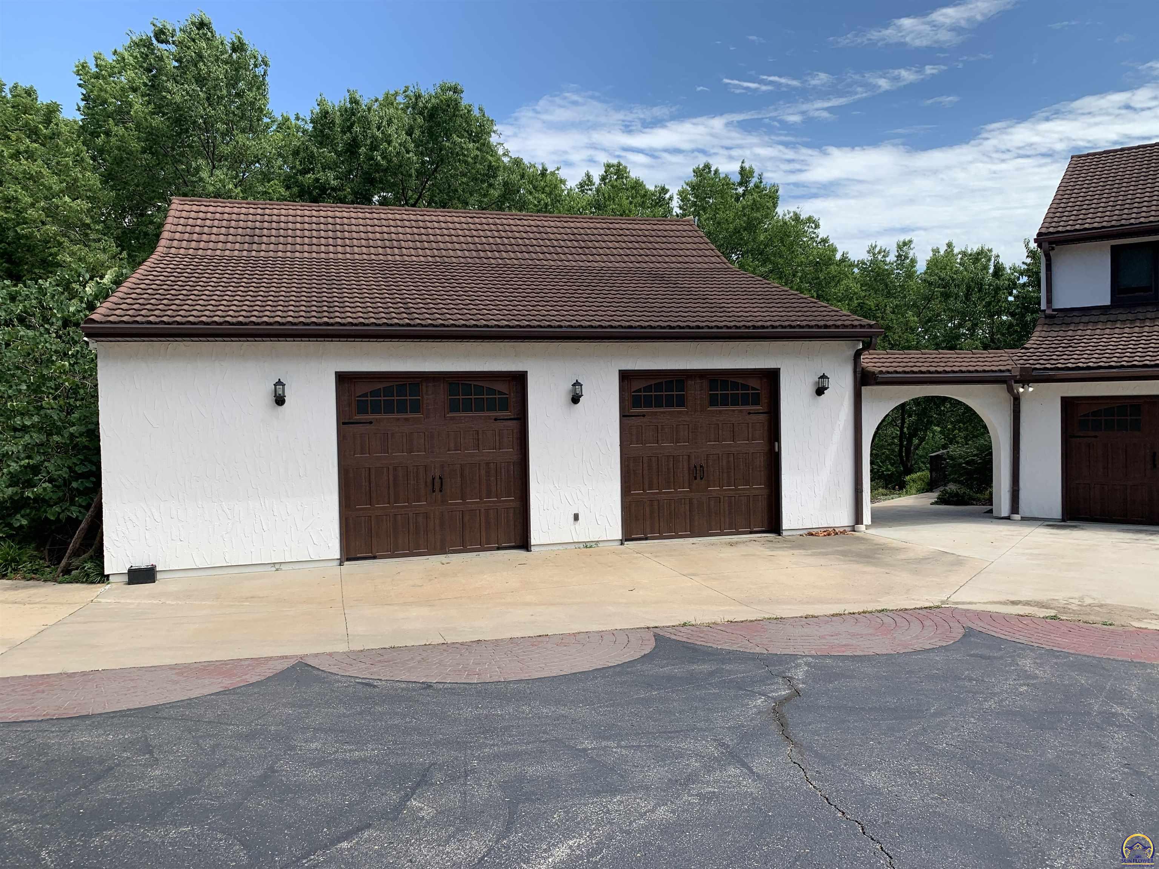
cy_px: 434
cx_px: 580
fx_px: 871
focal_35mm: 26
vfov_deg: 53.1
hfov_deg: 67.3
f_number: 1.8
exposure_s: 1/1299
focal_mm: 4.25
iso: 25
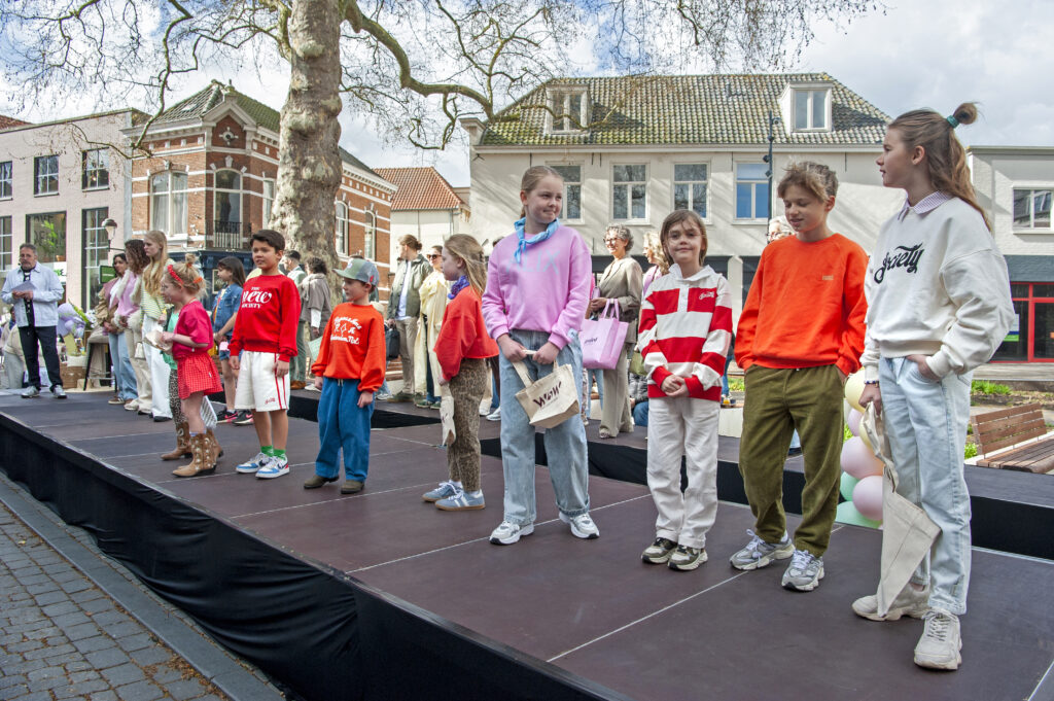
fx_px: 702
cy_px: 350
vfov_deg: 53.1
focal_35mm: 24
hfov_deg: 73.8
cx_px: 527
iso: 500
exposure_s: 1/400
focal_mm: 24
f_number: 10
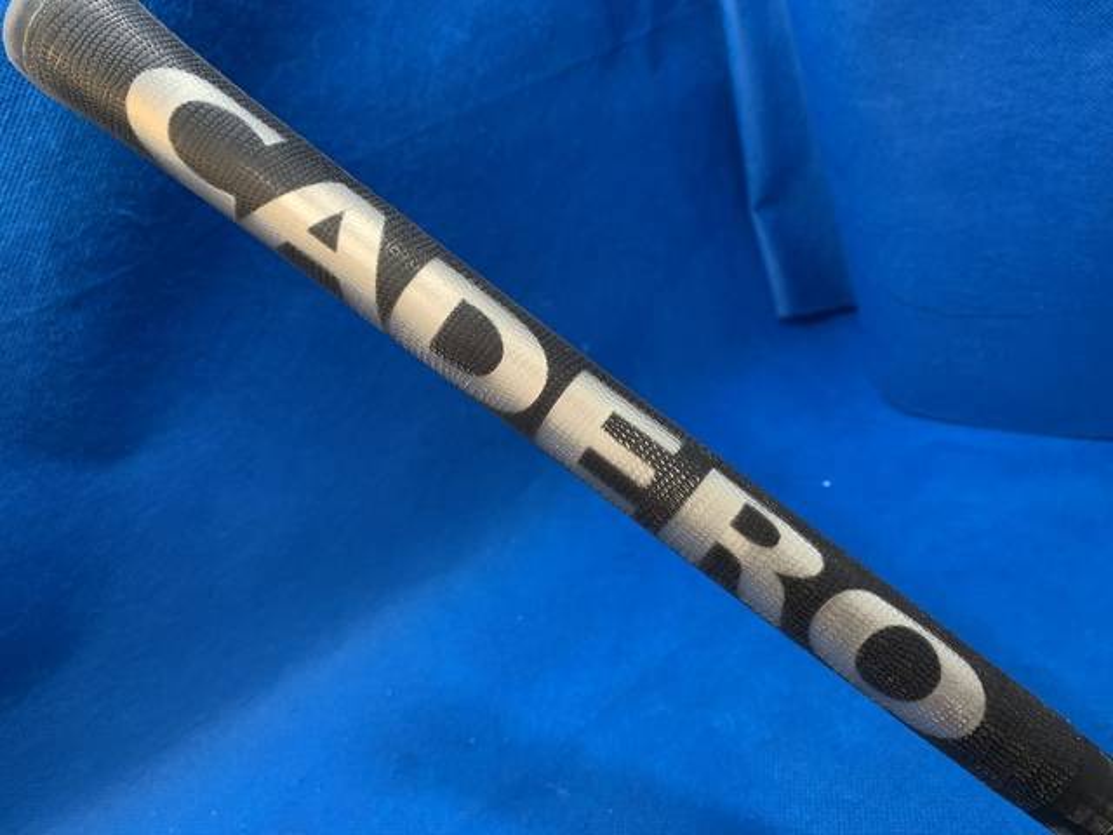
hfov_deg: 67.3
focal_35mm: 26
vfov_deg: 53.1
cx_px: 556
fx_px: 836
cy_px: 418
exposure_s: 1/60
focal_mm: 4.25
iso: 100
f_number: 1.8
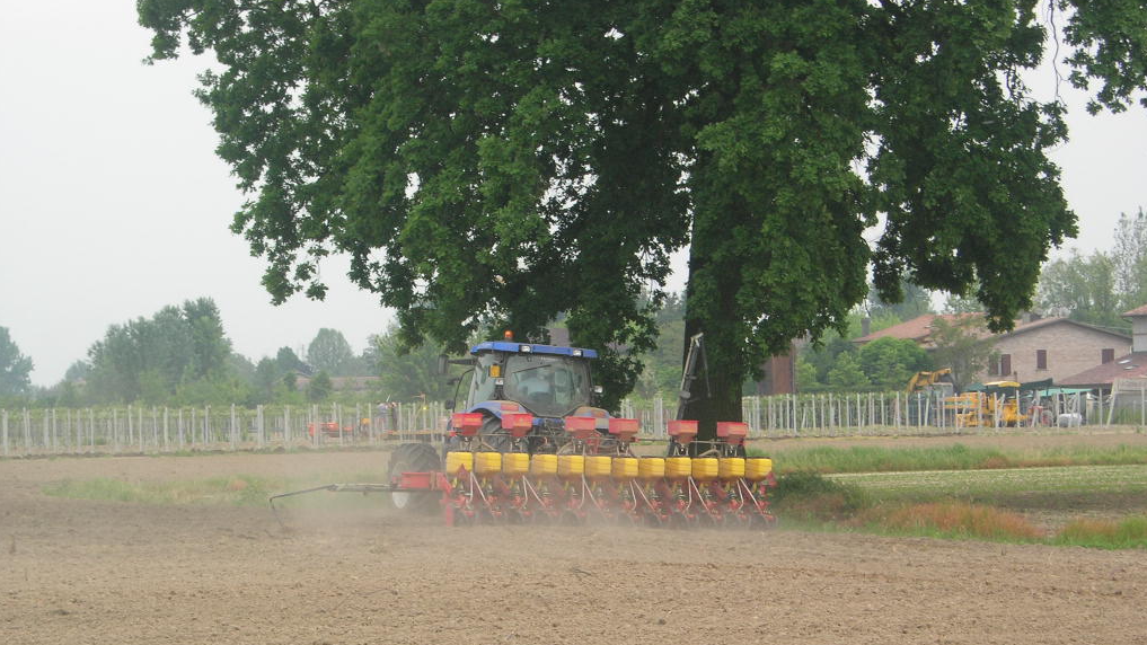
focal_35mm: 124
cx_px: 573
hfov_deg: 17.3
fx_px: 3771
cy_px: 418
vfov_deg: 9.8
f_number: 8.2
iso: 83
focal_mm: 23.4
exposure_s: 1/118
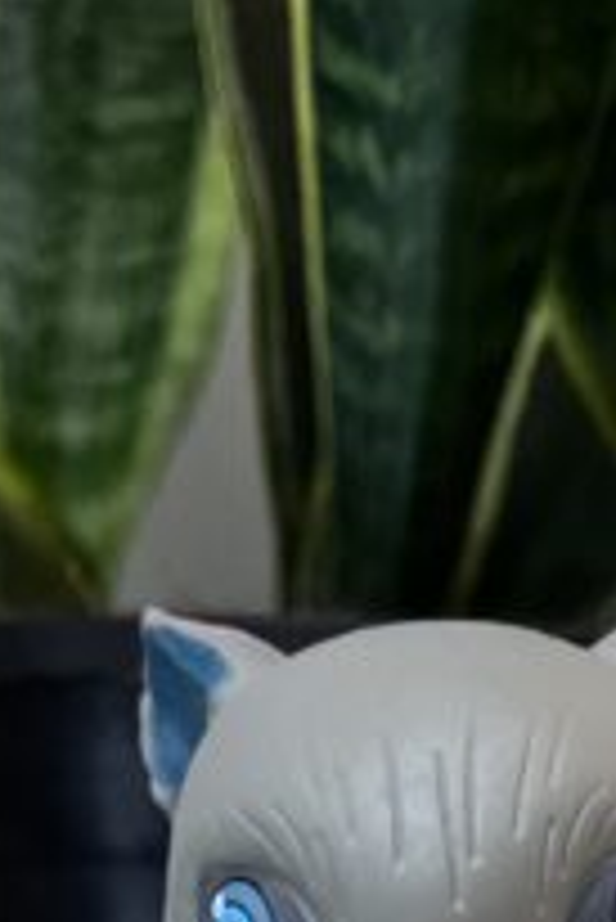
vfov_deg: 20.4
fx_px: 2255
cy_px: 1302
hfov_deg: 15.4
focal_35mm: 88
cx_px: 522
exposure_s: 1/33
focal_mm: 5.1
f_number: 1.6
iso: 400
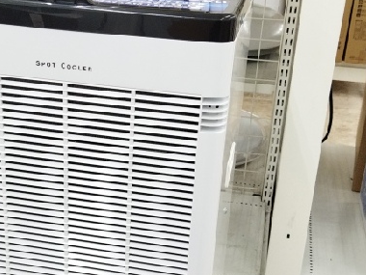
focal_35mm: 64
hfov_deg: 30.2
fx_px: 677
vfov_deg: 22.8
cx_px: 143
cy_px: 182
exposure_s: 1/60
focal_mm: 4.71
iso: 221
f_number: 1.79
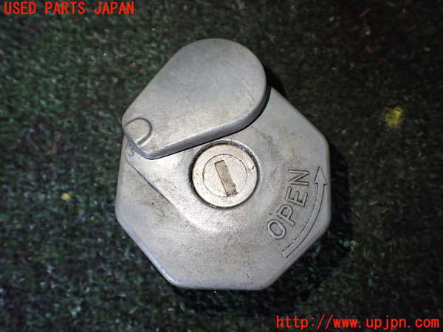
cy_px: 166
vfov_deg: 46.8
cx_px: 222
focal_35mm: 30
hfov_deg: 60.0
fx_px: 384
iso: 500
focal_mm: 5.4
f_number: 2.3
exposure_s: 1/125
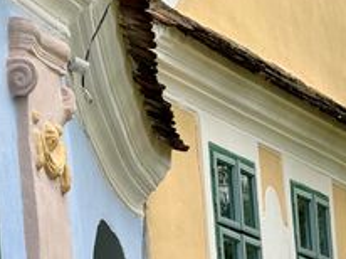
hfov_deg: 5.7
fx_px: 3494
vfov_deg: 4.2
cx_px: 232
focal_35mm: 350
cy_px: 328
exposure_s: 1/687
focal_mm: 15.7
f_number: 2.8
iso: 50
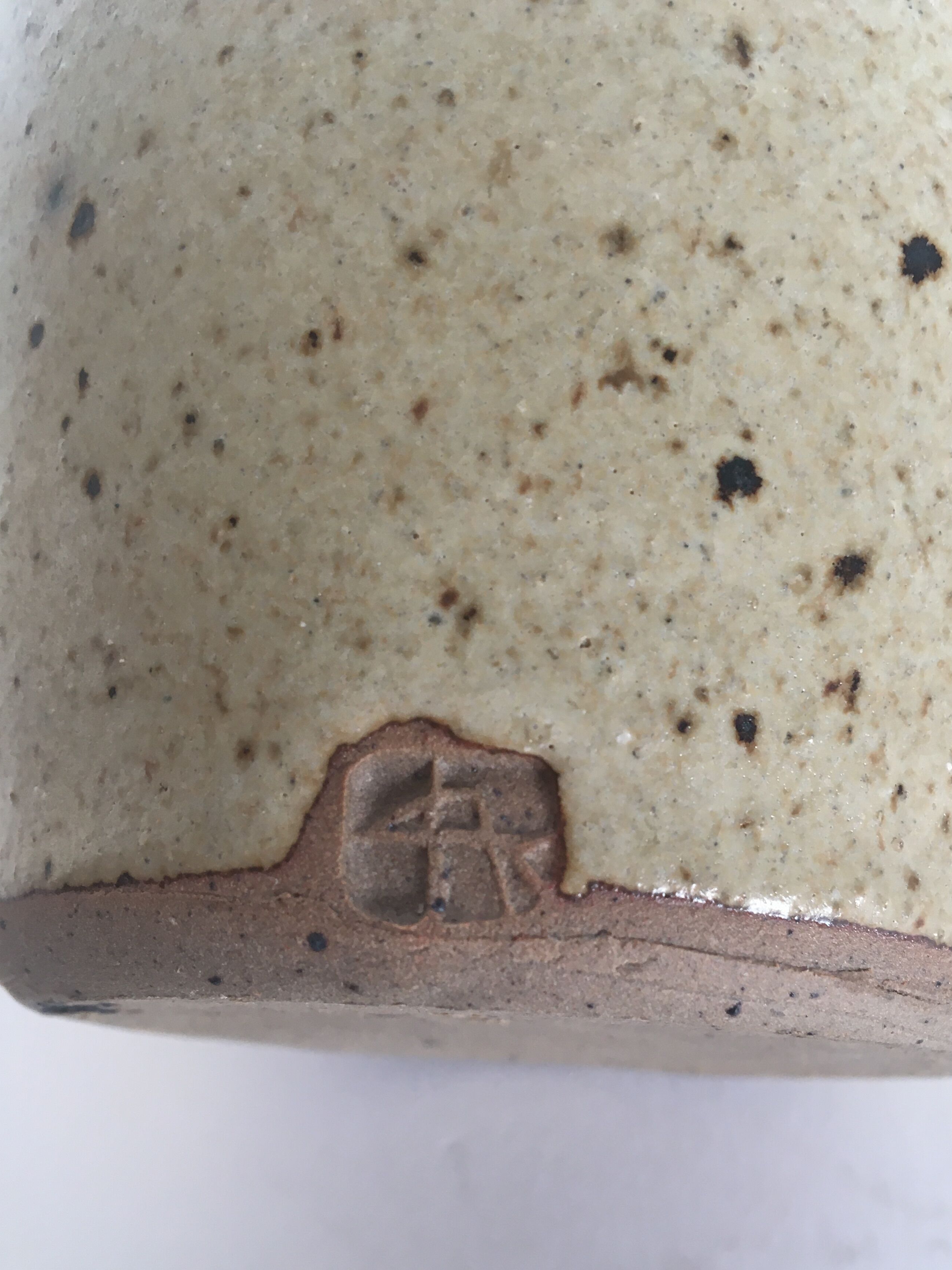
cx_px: 556
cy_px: 709
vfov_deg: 53.8
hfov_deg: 41.7
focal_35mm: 34
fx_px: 1247
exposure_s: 1/33
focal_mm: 4.15
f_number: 2.2
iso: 64
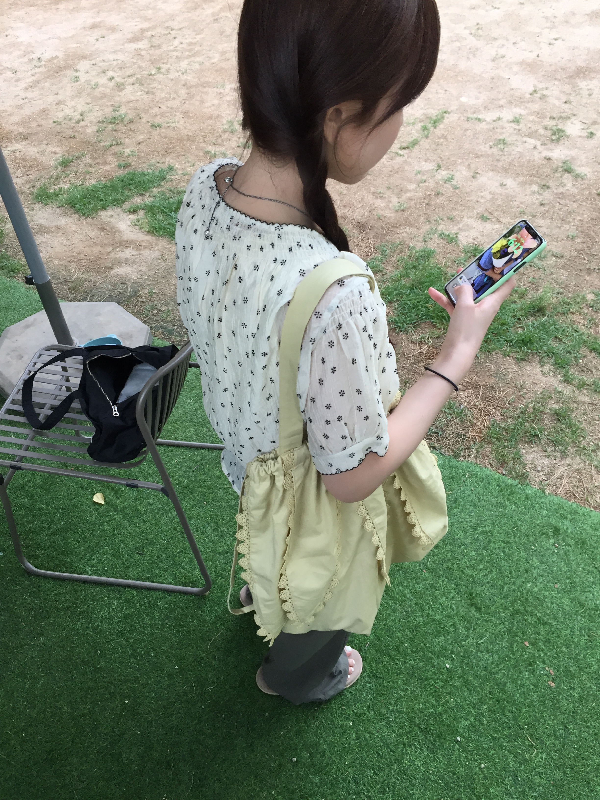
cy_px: 400
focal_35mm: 29
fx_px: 670
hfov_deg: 48.2
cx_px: 300
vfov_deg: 61.7
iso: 32
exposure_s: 1/30
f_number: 2.2
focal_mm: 4.15
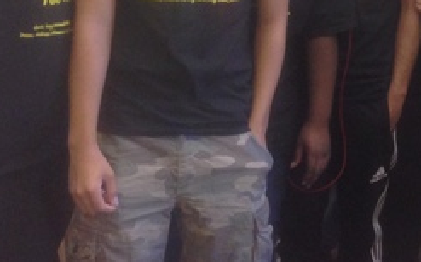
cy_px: -85
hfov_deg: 18.9
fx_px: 1170
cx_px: 554
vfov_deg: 12.4
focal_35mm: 102
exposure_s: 1/20
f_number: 2.4
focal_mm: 4.12
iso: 125
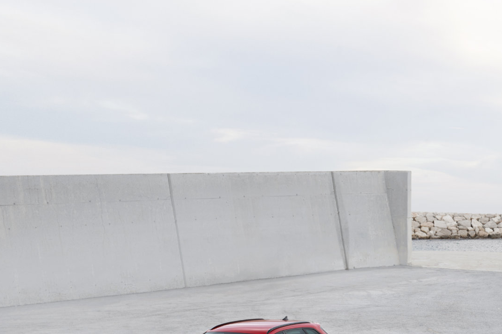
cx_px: 472
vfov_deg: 11.6
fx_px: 1617
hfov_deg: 17.3
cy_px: 379
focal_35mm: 116
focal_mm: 50
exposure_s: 1/10
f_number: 16
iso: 100
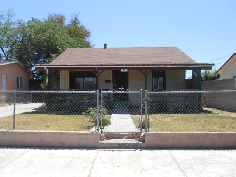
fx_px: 177
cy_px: 88
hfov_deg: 67.3
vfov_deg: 53.1
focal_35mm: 26
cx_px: 118
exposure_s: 1/640
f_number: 3.5
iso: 80
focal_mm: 4.6
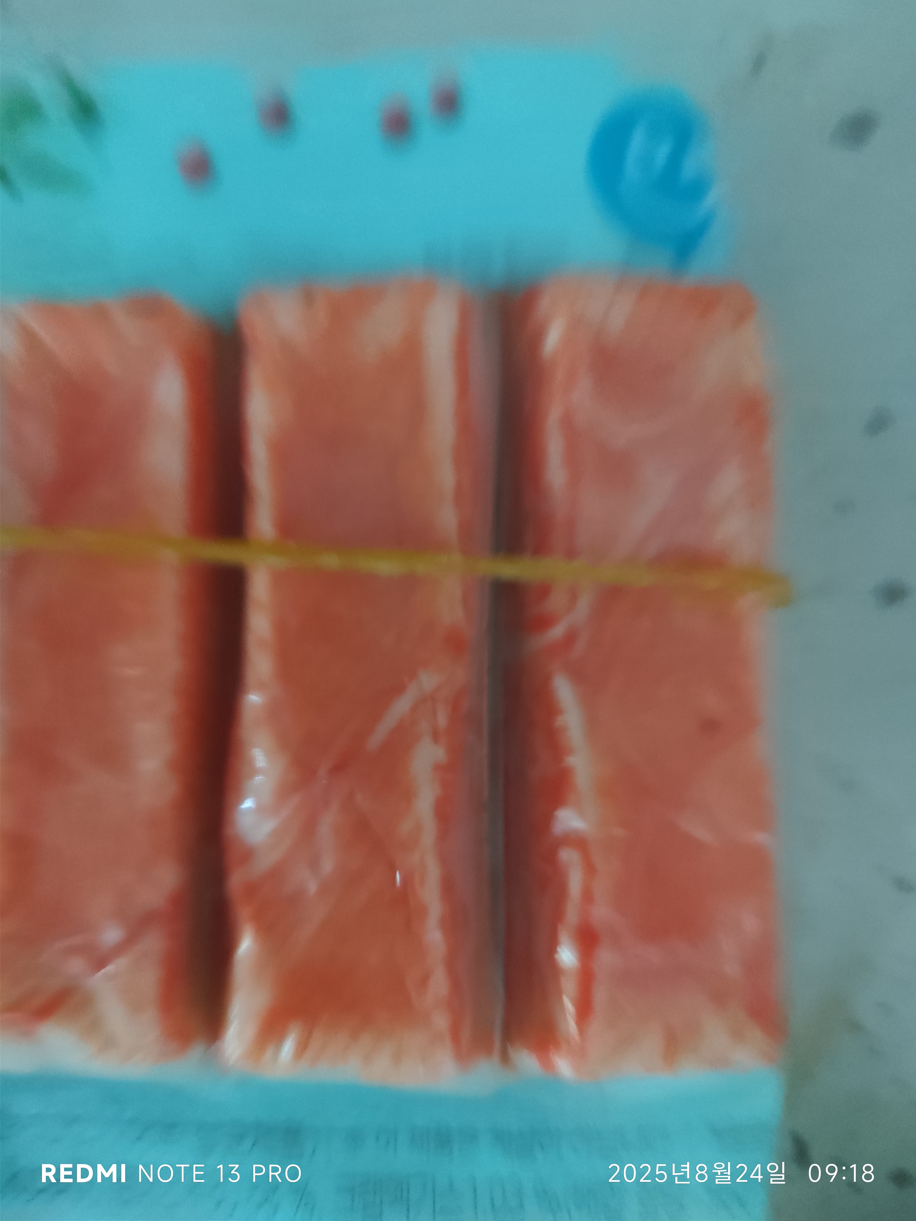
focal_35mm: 23
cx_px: 458
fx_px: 811
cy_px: 610
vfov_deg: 73.9
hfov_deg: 58.9
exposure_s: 1/15
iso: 3200
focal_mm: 6.14
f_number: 1.65
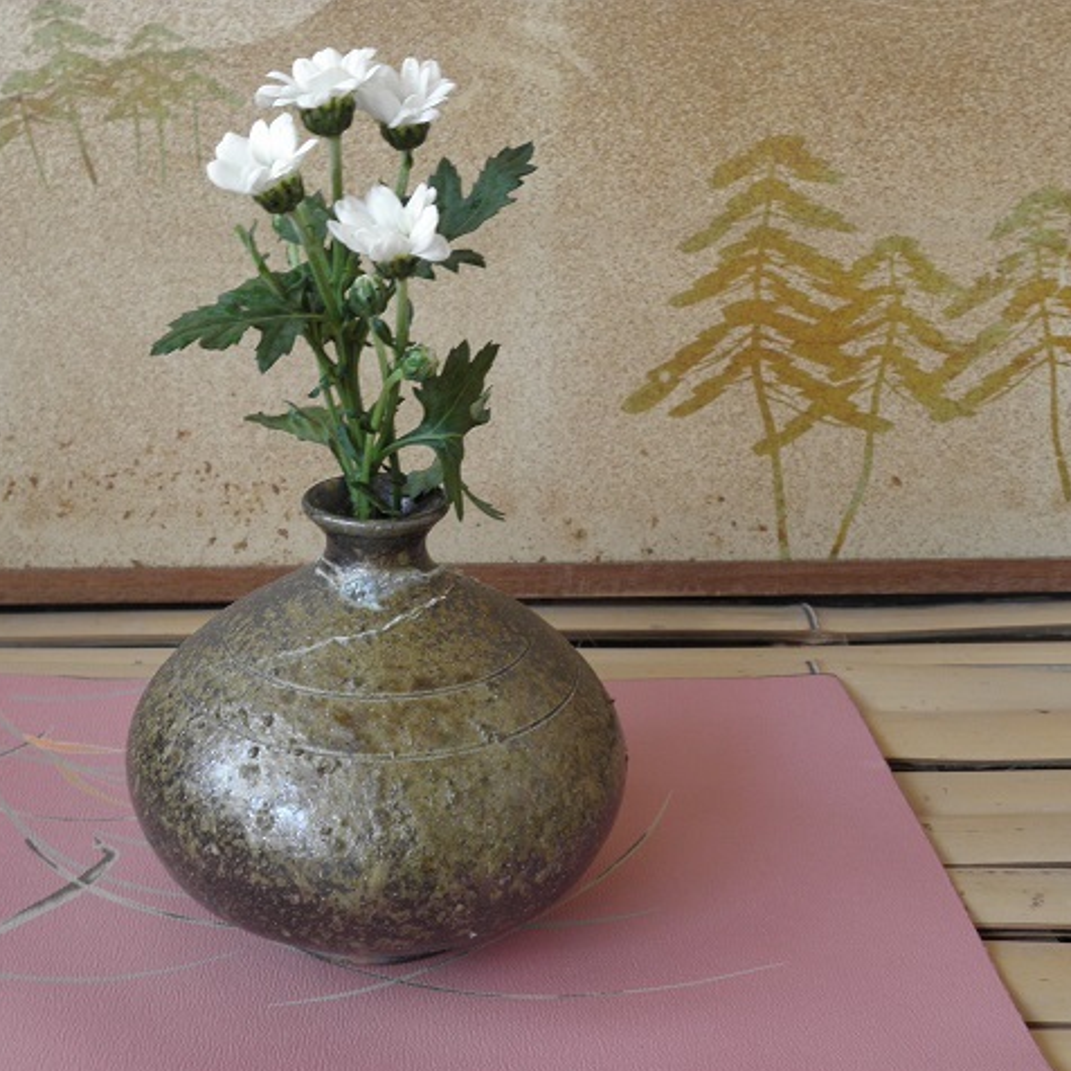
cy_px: 538
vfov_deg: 38.3
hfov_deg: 37.9
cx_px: 360
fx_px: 1540
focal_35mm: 44
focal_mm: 6.64
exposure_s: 1/13
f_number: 3.2
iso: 125
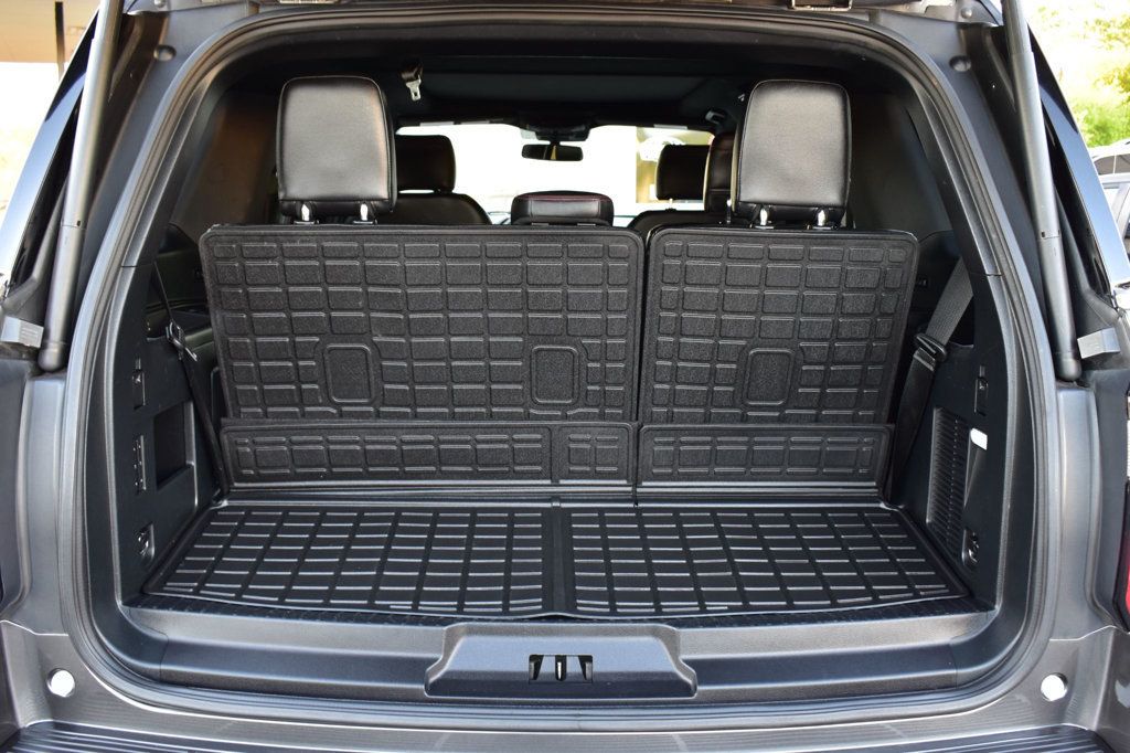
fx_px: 1130
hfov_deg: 53.1
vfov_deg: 36.8
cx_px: 565
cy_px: 376
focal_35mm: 36
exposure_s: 1/20
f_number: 6.3
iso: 400
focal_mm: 24
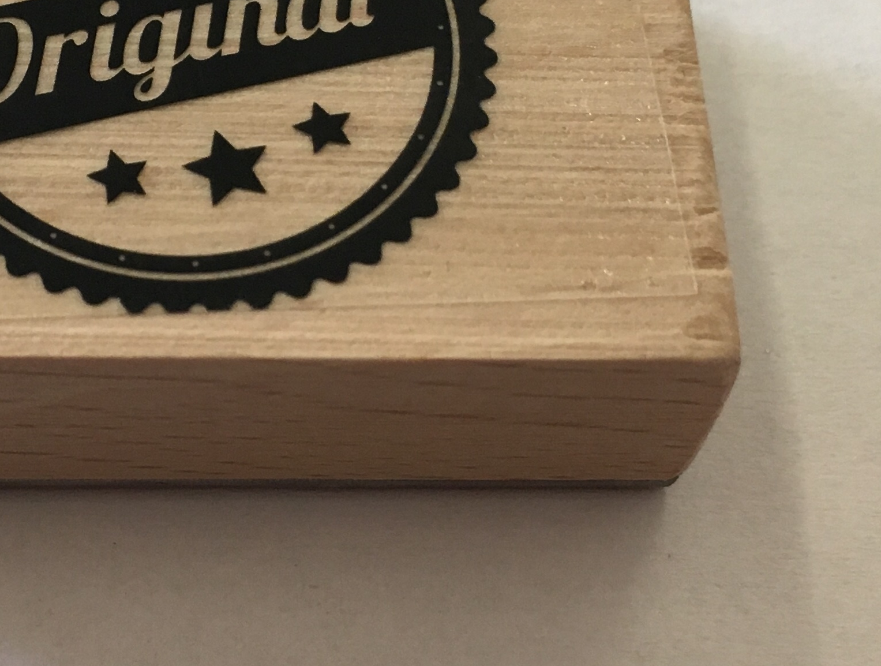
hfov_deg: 25.2
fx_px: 1940
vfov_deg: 19.4
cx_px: 194
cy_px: 187
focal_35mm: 76
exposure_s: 1/33
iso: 64
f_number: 2.2
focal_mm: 4.15
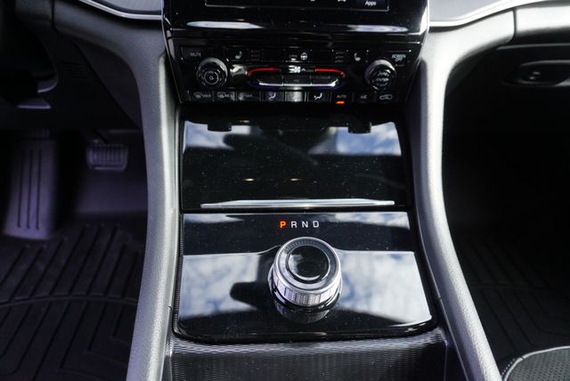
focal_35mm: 24
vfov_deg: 53.2
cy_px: 190
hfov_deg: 73.7
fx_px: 380
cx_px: 285
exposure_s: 1/800
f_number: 4
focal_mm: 16
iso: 1600
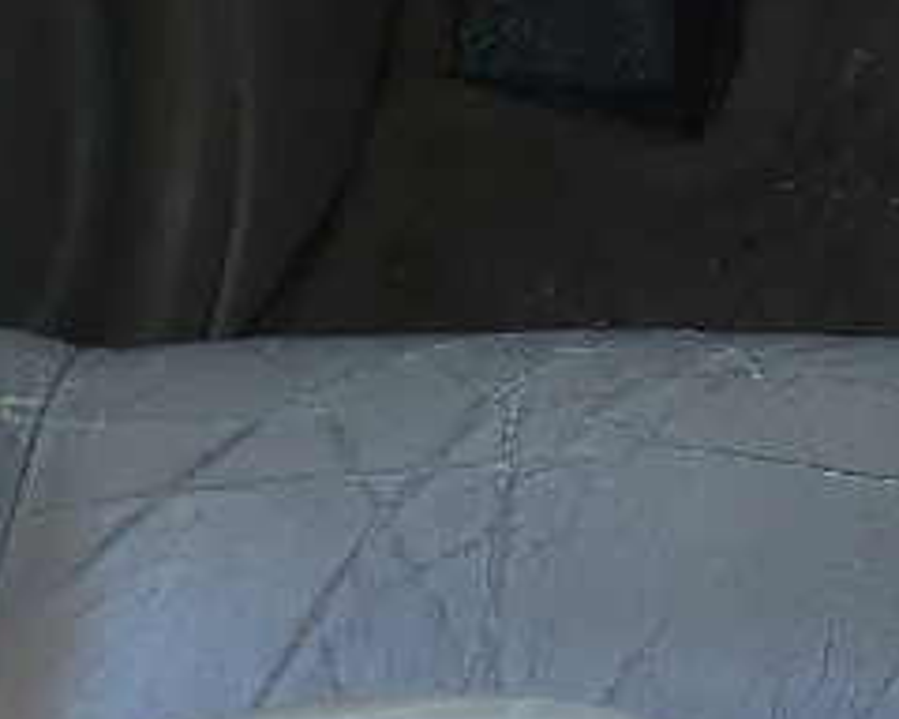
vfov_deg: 9.1
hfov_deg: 10.4
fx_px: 4497
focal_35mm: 169
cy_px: 139
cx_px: 1873
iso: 50
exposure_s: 1/196
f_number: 1.5
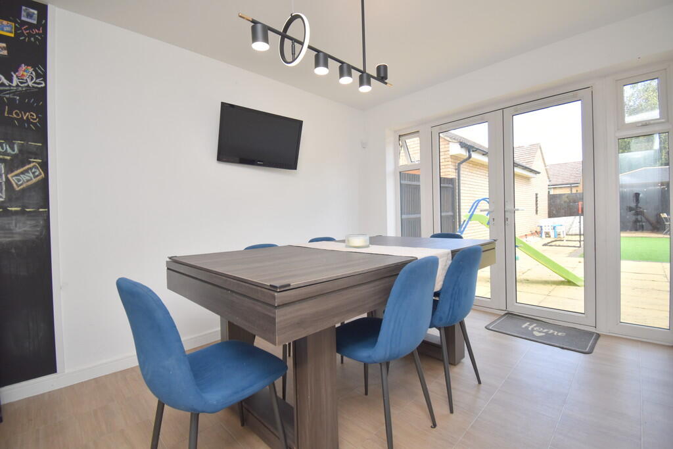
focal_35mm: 15
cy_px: 224
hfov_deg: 100.4
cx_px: 336
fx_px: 280
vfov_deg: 77.3
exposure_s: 1/200
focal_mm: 10
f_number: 5
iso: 400
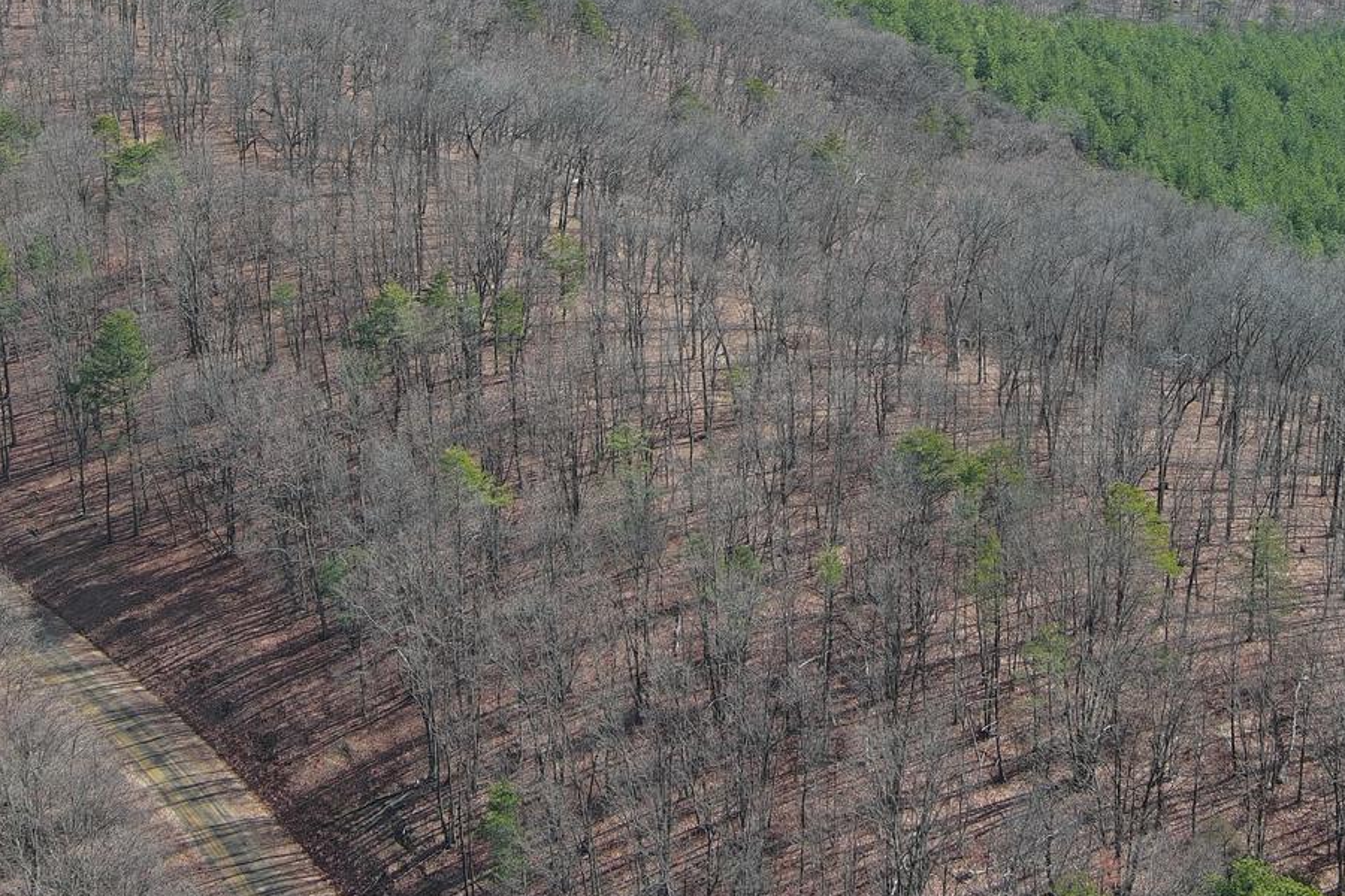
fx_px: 2466
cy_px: -60
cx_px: 906
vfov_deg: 19.8
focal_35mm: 66
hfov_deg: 30.3
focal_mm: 10.57
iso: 100
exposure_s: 1/405
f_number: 2.8
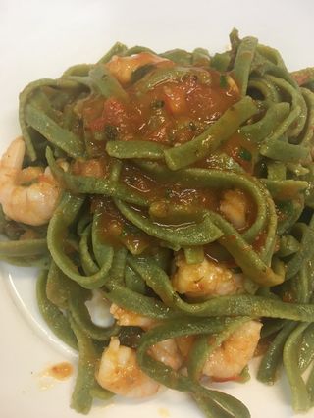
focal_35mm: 29
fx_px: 350
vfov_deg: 61.6
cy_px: 209
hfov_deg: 48.3
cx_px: 157
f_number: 2.2
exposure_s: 1/33
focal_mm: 4.15
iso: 64
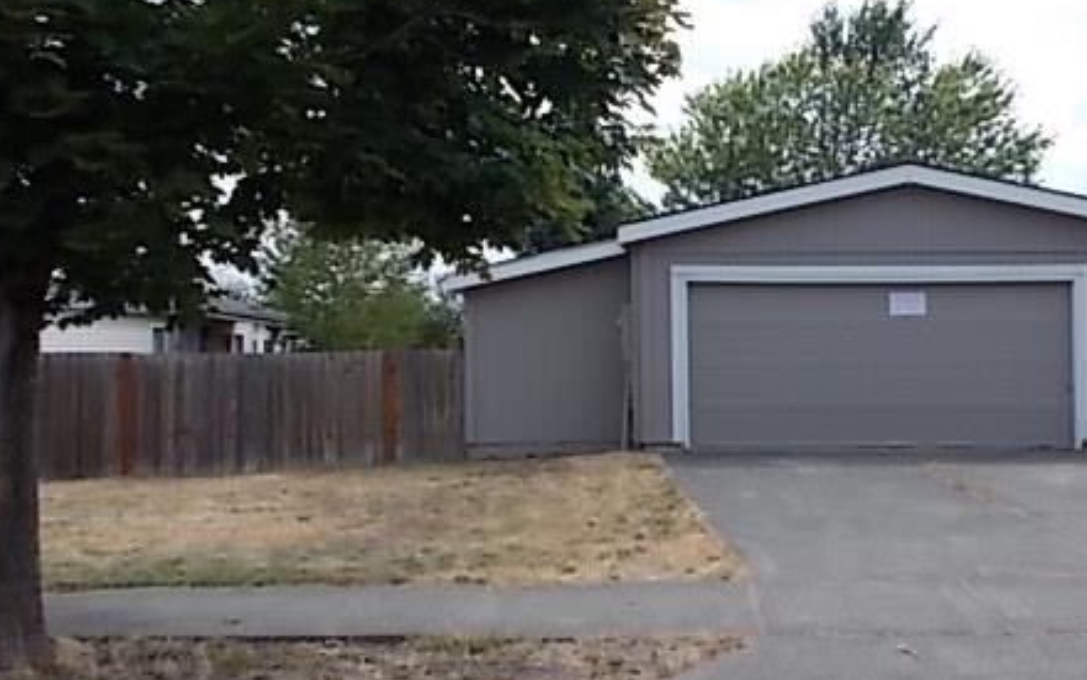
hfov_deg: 48.8
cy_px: 320
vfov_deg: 32.0
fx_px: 1185
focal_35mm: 40
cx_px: 680
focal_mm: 4.6
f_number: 8
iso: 80
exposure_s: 1/125
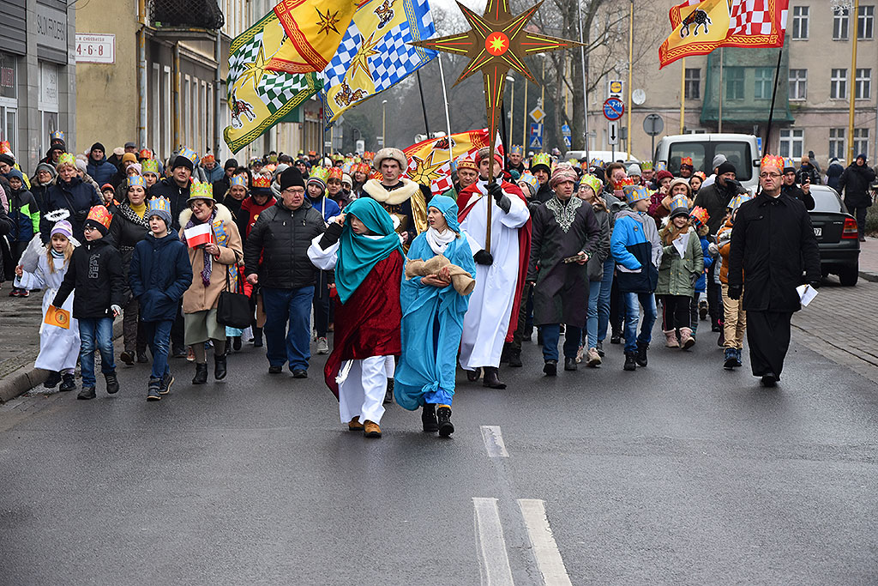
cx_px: 439
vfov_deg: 12.2
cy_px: 293
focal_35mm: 112
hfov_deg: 18.2
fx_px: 2744
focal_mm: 75
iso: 400
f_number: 5.6
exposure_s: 1/125
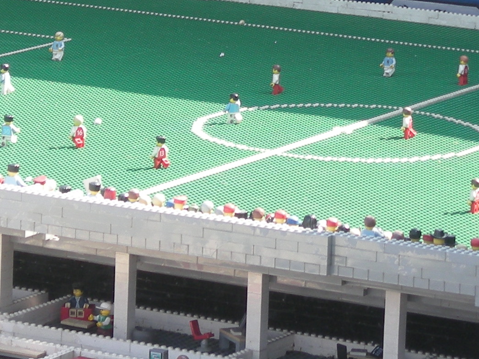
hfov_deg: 6.8
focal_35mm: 293
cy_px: -194
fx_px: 4054
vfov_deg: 5.0
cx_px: 154
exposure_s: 1/106
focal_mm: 15.3
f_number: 4.4
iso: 64
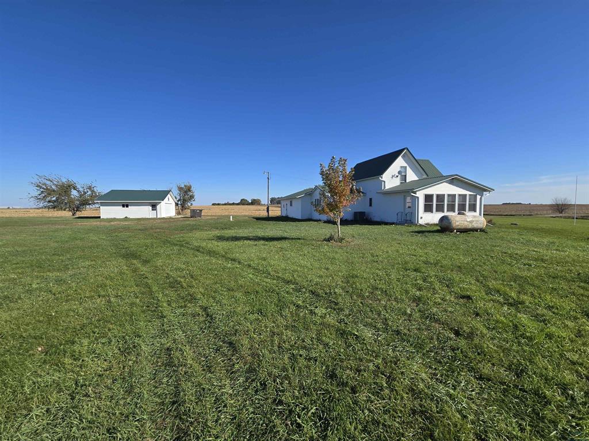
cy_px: 220
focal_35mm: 13
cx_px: 294
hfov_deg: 106.2
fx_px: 221
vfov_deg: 89.9
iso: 50
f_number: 2.2
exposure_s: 1/2600
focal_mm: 2.2
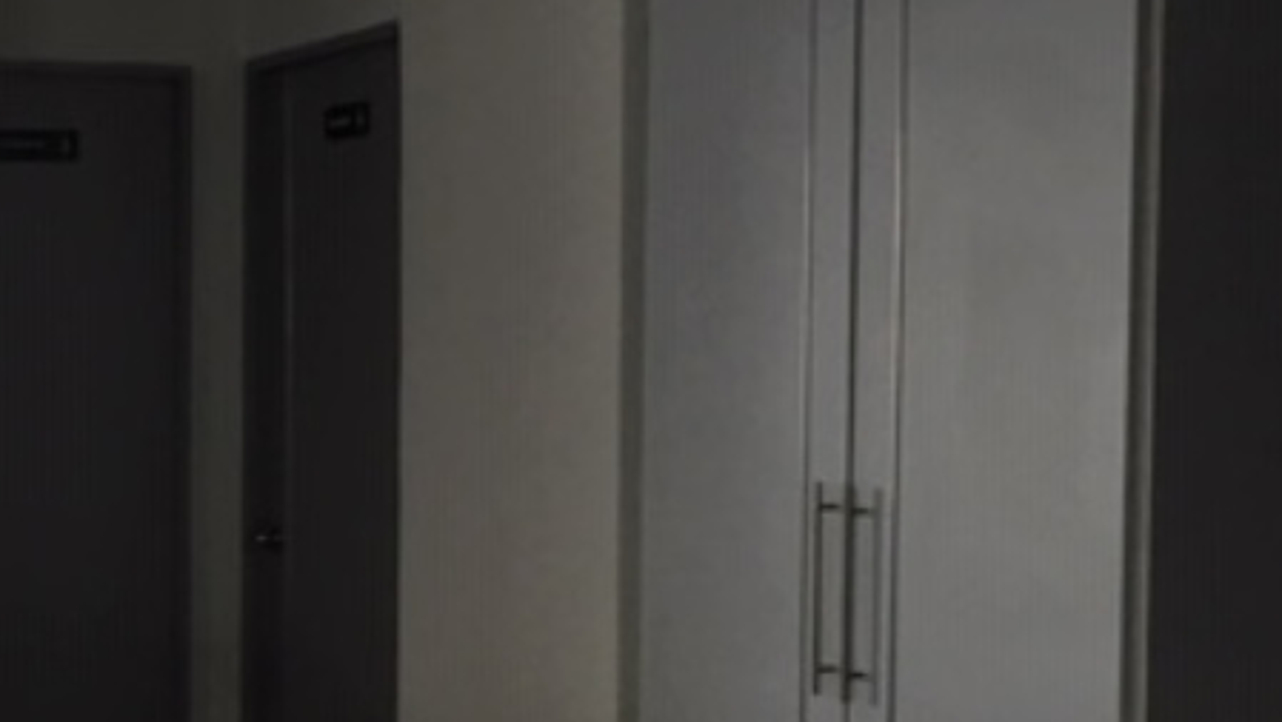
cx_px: -46
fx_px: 2449
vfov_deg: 16.8
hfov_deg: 27.4
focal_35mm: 72
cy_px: 431
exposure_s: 1/30
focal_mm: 4.15
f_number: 2.2
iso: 32
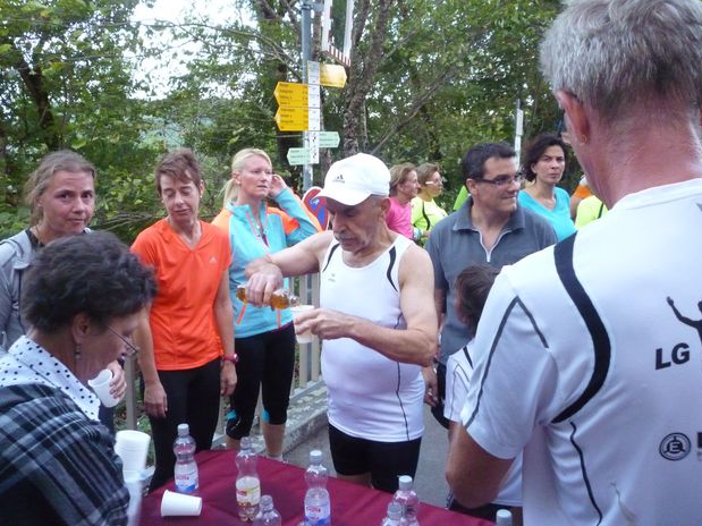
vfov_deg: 46.8
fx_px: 608
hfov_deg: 60.0
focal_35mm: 30
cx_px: 345
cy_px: 262
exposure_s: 1/30
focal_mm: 5.2
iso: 800
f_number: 3.3
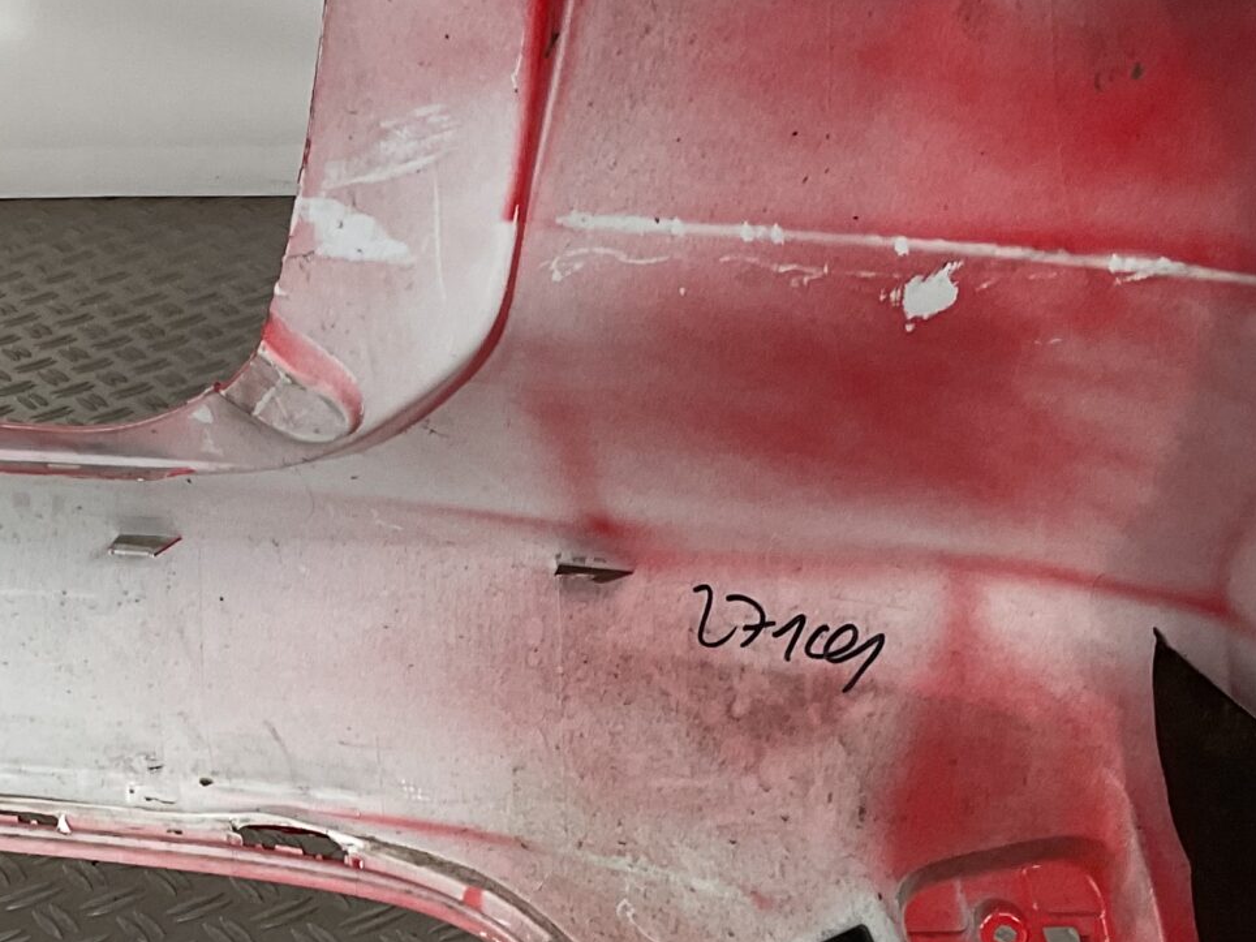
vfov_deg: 18.9
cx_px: 323
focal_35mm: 77
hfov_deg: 25.1
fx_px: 2794
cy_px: 788
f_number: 1.8
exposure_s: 1/120
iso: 40
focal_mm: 3
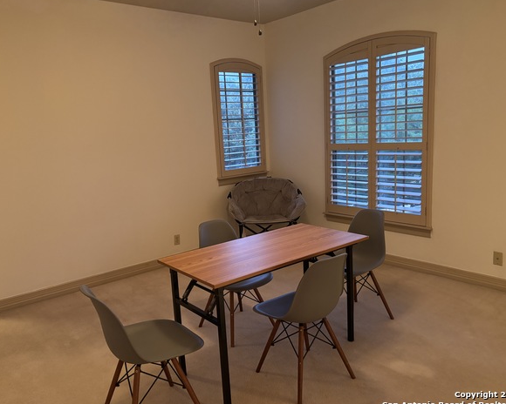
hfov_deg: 62.2
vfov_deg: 51.5
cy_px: 201
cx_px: 245
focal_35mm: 28
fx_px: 419
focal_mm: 5.96
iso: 500
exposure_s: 1/40
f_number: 1.6
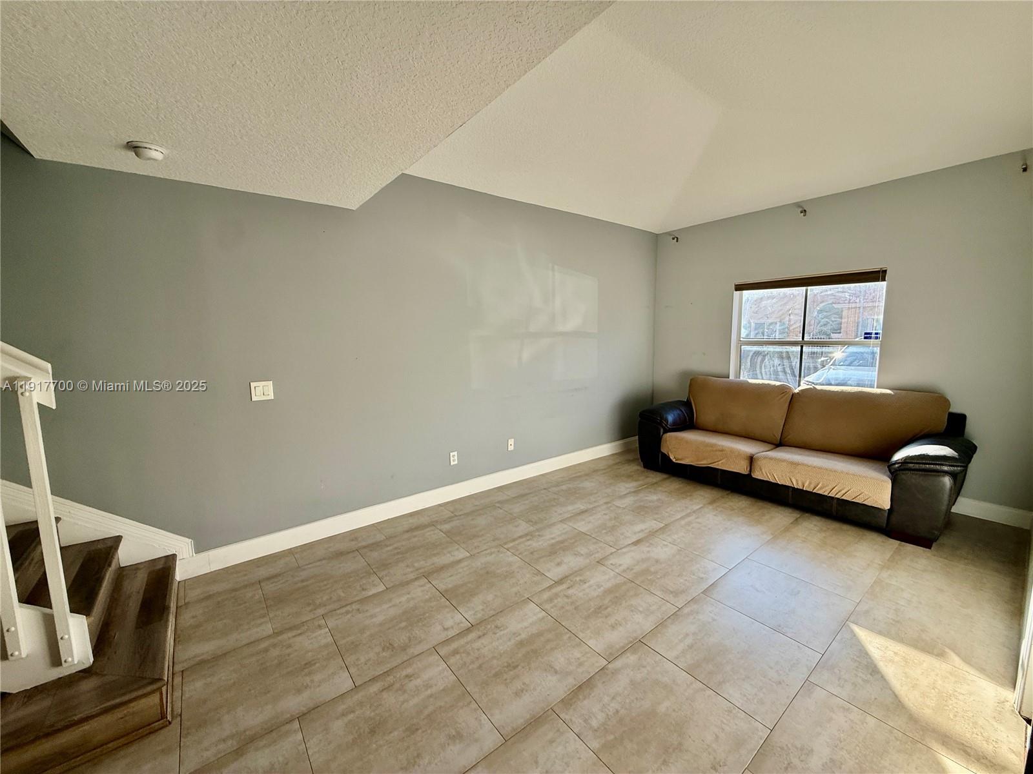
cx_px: 516
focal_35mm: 14
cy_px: 387
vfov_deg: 85.7
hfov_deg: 102.1
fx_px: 418
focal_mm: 2.22
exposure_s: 1/120
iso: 80
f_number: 2.2
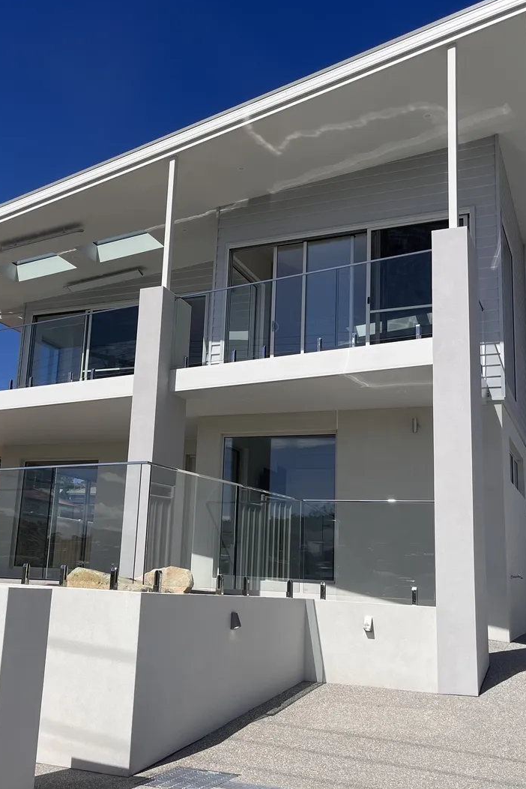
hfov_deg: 35.7
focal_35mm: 37
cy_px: 389
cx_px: 182
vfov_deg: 51.9
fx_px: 810
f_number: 1.6
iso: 50
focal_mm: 5.1
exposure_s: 1/6897
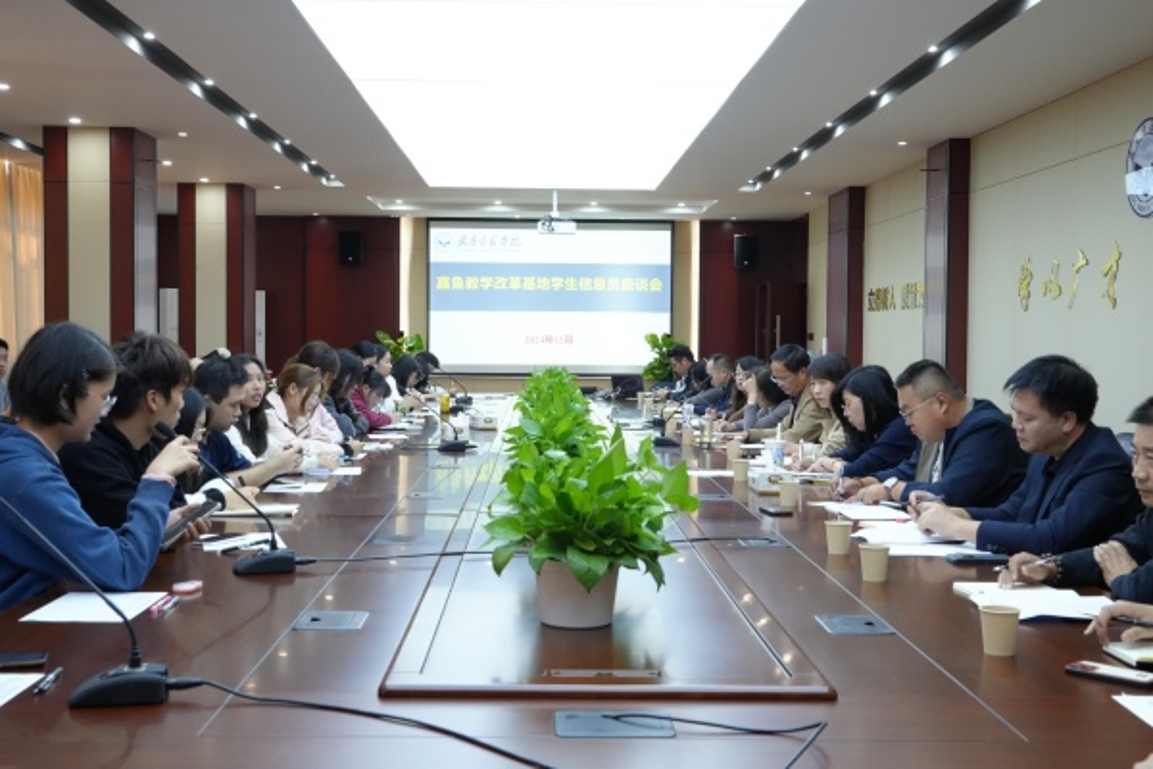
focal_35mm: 41
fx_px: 1313
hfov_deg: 47.4
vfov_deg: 32.6
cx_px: 576
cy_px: 384
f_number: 10
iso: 4000
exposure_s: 1/50
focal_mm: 41
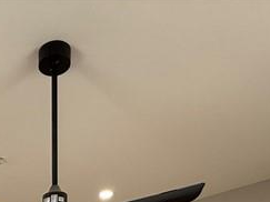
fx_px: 460
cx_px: -10
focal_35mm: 59
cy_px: 423
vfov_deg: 17.0
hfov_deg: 30.1
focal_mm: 2.22
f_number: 2.2
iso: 64
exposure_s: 1/99
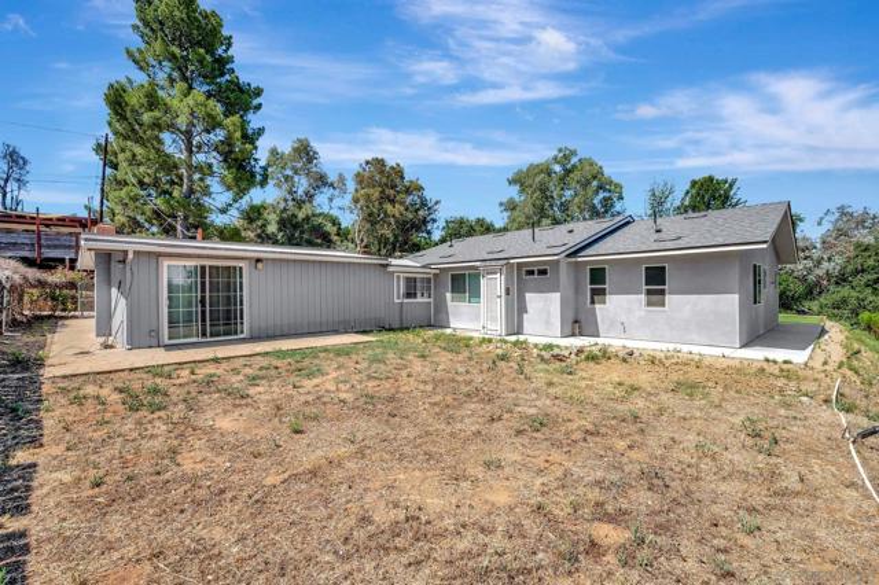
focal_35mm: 16
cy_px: 292
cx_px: 440
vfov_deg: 75.4
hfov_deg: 98.6
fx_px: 378
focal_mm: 15.5
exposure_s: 1/1250
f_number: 8
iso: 400
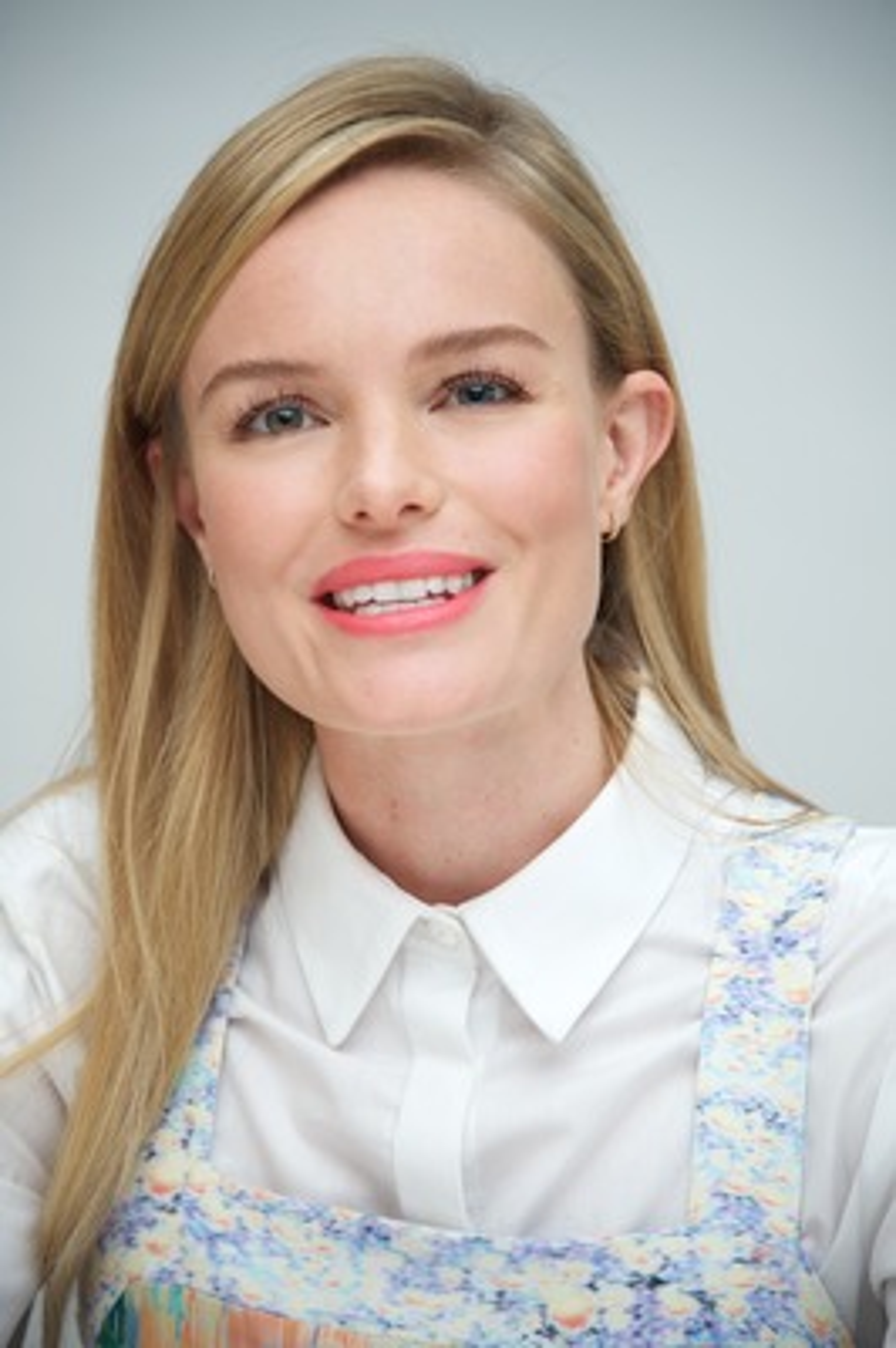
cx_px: 448
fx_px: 9349
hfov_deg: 5.5
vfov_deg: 8.2
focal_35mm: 250
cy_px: 674
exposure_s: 1/60
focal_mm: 250
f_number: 5.6
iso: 500
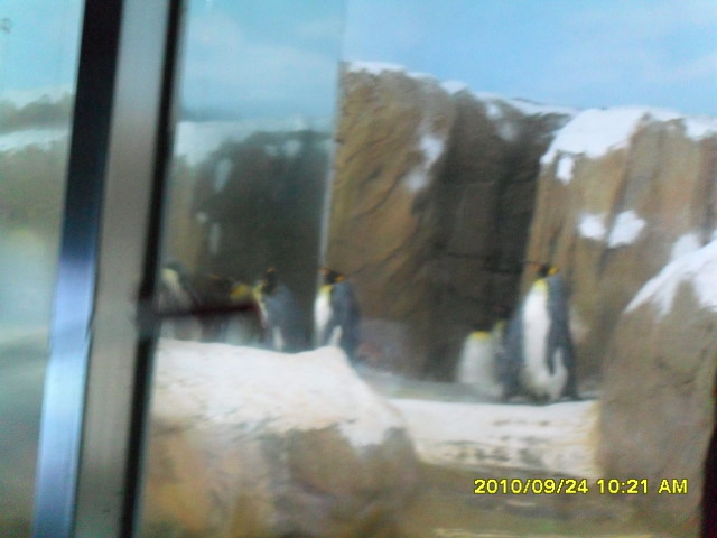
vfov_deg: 18.4
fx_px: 1657
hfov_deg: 24.4
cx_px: 358
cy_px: 269
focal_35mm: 80
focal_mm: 14.1
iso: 480
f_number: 4.4
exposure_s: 1/20
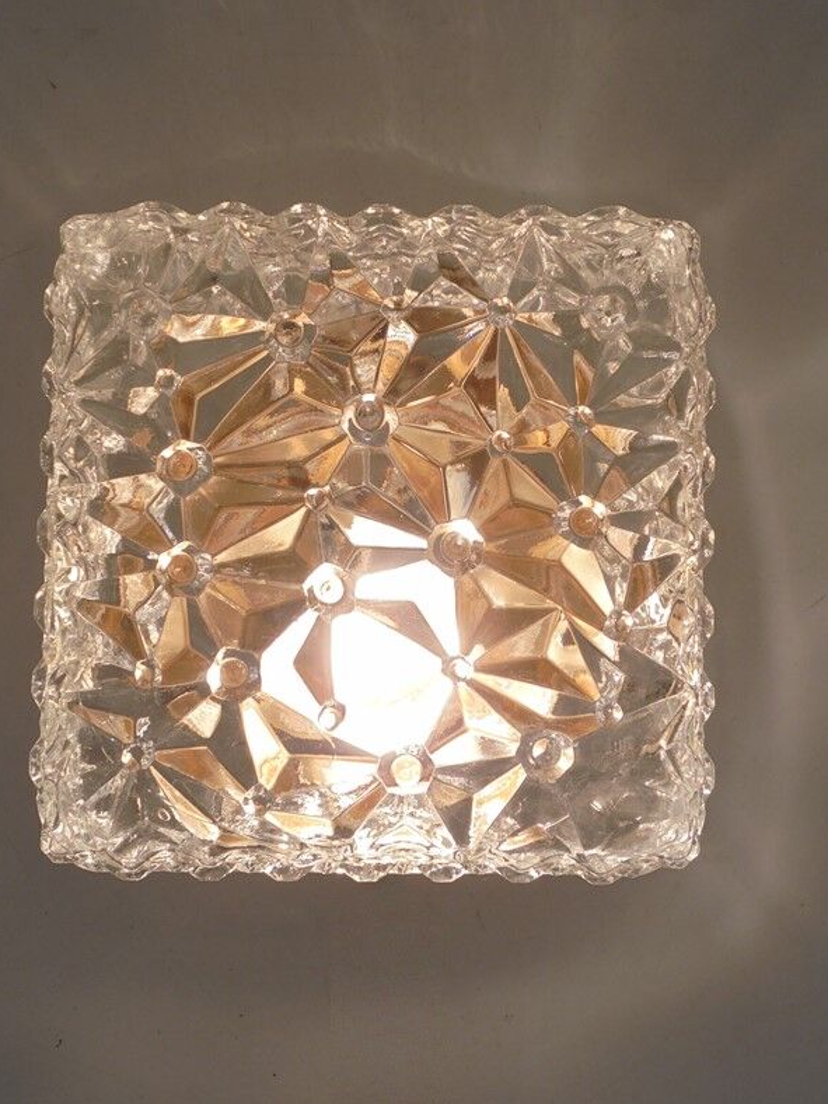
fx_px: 1786
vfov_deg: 34.3
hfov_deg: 26.1
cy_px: 538
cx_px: 376
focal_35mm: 56
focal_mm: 8.9
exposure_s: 1/80
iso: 100
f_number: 4.8
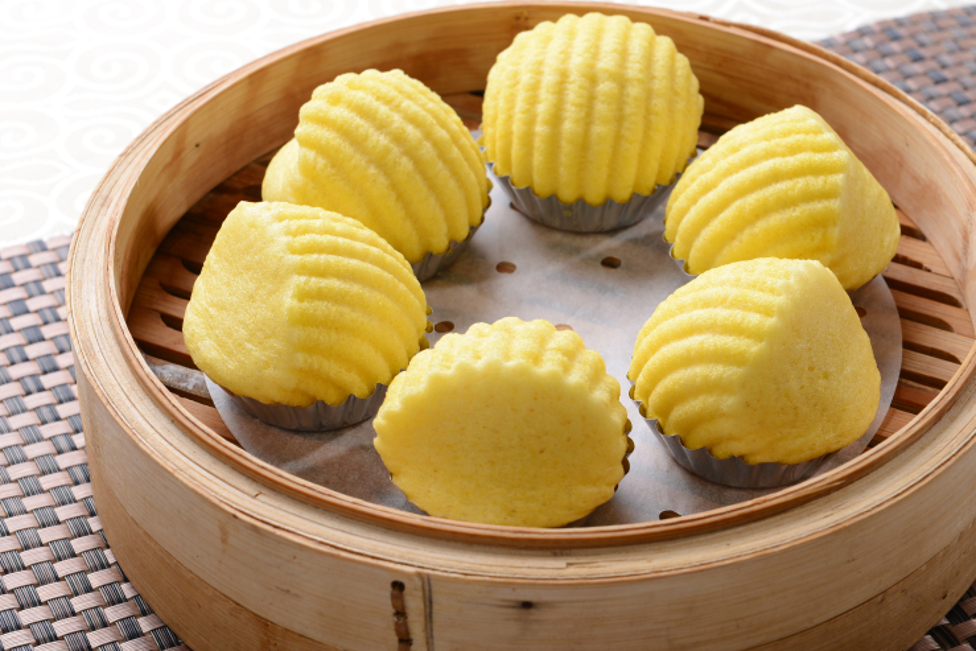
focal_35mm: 97
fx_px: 2630
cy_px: 341
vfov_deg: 14.1
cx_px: 535
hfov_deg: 21.0
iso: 100
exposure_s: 1/160
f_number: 10
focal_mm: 70
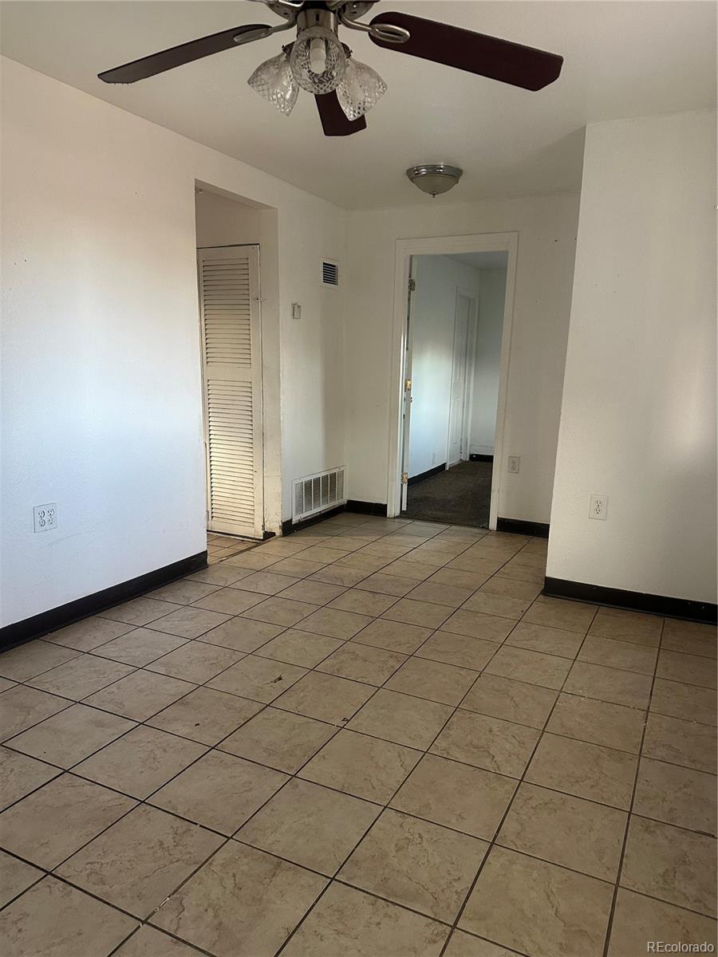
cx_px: 359
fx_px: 664
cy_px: 478
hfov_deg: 56.8
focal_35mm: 24
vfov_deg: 71.6
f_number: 1.78
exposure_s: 1/60
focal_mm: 6.86
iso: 250
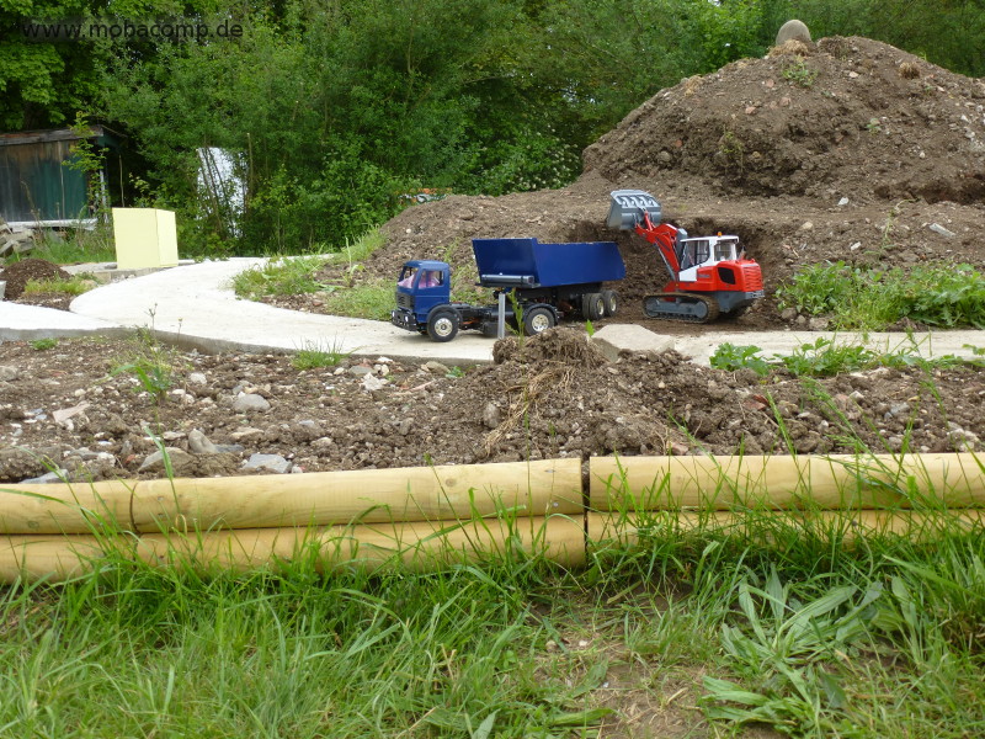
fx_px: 1167
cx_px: 492
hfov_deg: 45.8
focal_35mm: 41
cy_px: 370
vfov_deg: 35.1
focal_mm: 7.4
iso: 100
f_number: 3.9
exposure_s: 1/160
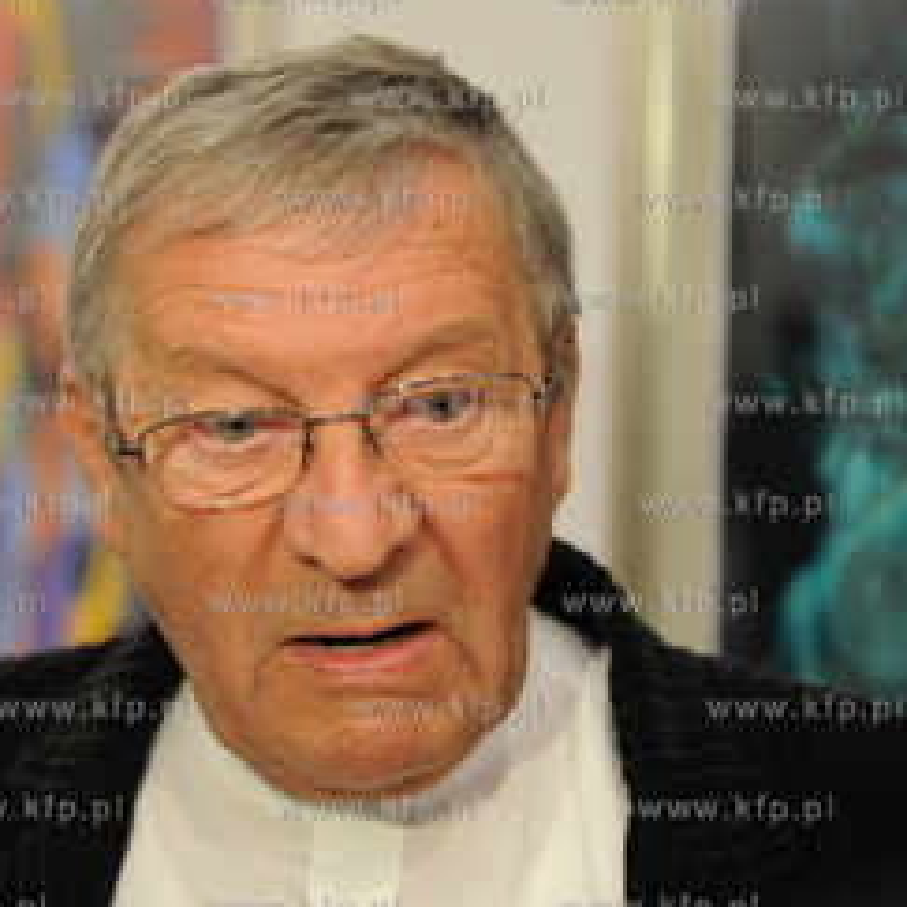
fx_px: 2905
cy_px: 452
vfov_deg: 17.7
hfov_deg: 17.6
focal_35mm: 98
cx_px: 224
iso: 800
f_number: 2.8
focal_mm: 70
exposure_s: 1/160
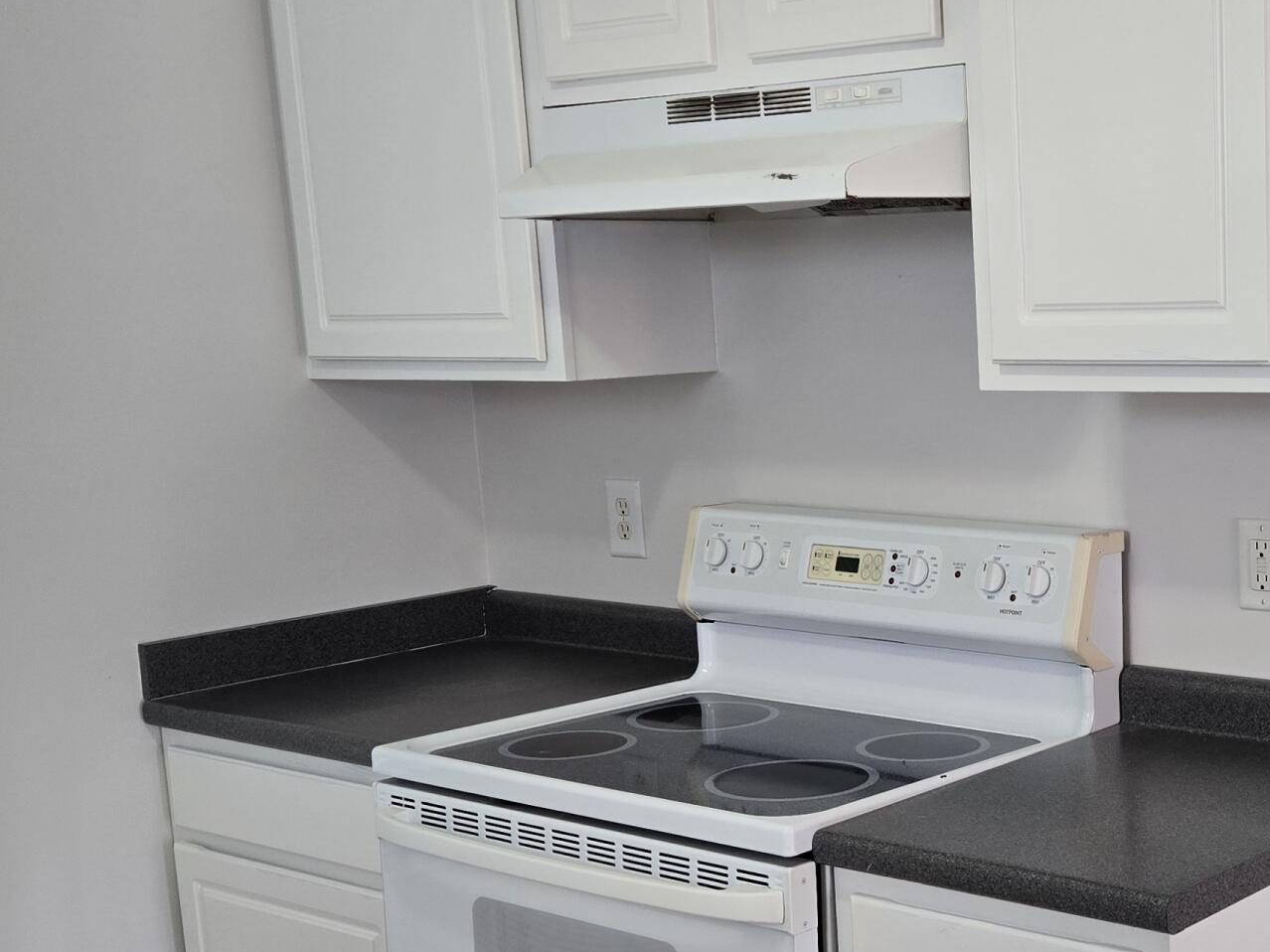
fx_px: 1981
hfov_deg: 34.1
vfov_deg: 26.8
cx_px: 1077
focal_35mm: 54
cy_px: 653
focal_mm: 5.4
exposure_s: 1/120
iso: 100
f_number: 1.8
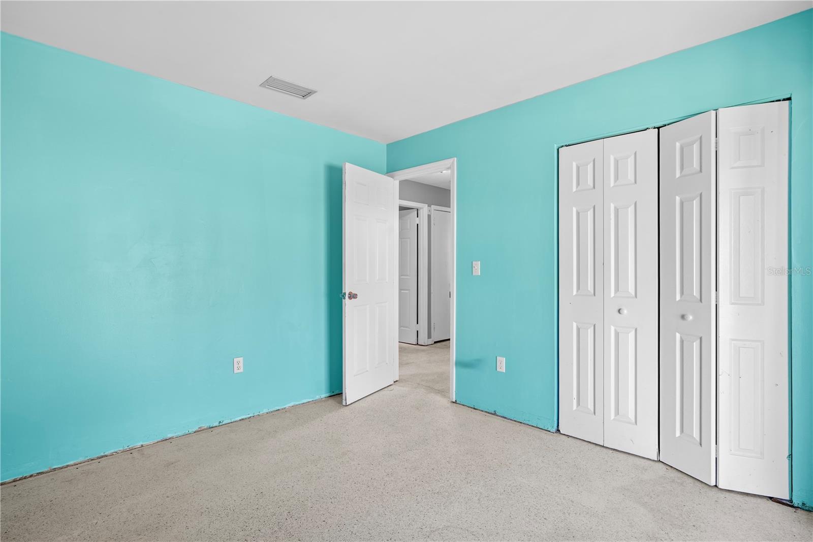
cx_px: 406
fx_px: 395
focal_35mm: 18
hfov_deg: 91.6
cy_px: 271
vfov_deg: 68.9
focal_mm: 17.5
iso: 100
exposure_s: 1/1.25
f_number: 8
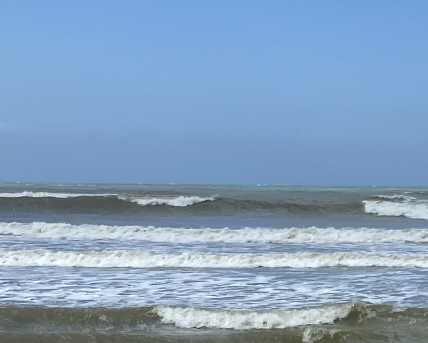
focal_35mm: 124
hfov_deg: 14.3
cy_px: 200
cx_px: 683
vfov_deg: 12.4
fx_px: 1571
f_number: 1.8
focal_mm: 4.25
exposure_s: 1/5025
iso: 32
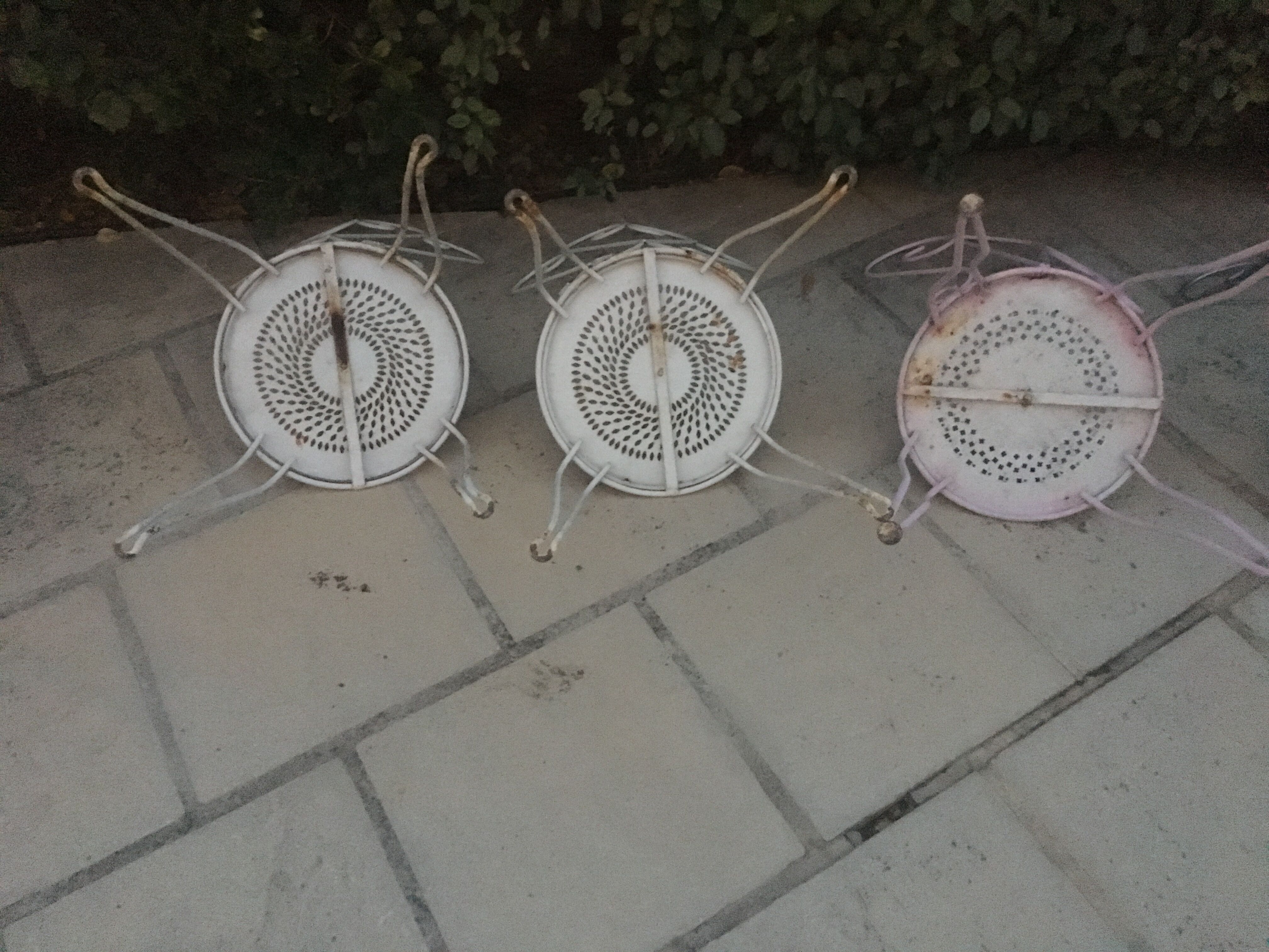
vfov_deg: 48.2
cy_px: 476
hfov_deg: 61.7
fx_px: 1063
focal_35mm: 29
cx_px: 634
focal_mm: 4.15
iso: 1600
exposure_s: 1/17
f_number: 2.2
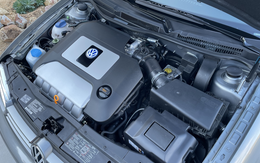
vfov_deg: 44.5
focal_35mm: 28
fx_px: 198
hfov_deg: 66.5
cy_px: 72
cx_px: 129
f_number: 1.6
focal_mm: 4.2
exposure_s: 1/121
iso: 64
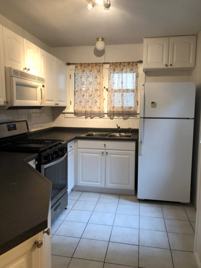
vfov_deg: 63.4
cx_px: 100
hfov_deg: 49.7
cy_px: 134
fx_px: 217
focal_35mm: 28
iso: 40
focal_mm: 3.99
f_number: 1.8
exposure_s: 1/17
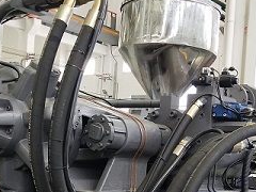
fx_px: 555
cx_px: 125
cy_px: 158
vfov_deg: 19.4
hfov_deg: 26.0
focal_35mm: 75
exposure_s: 1/50
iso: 227
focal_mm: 3.95
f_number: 1.8
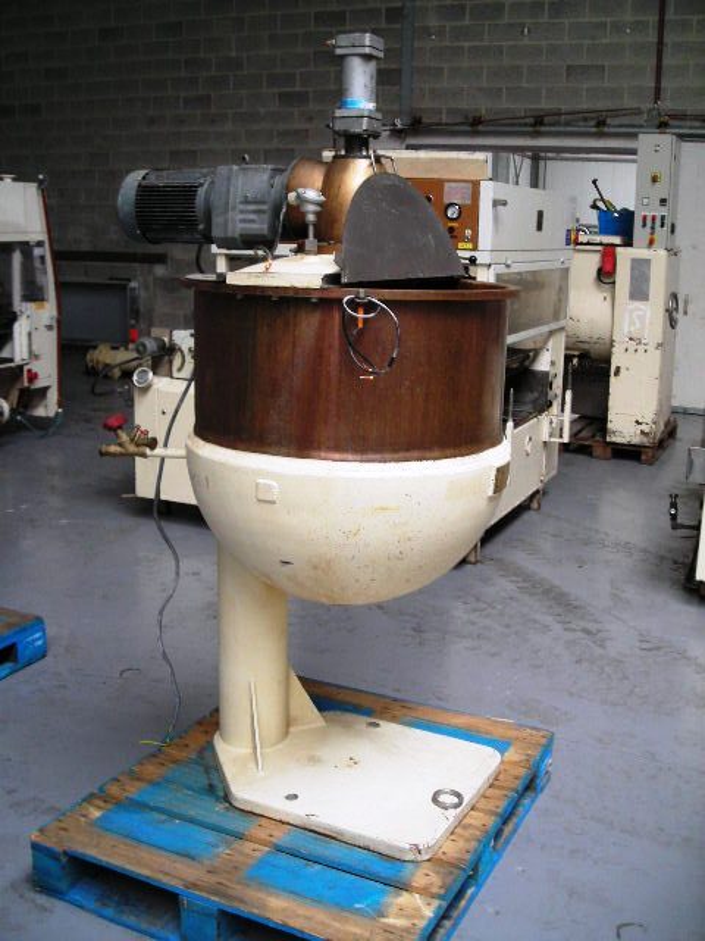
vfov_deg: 49.0
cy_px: 470
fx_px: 1032
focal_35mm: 38
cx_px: 352
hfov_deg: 37.7
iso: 122
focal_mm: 6.3
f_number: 3.2
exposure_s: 1/30.1
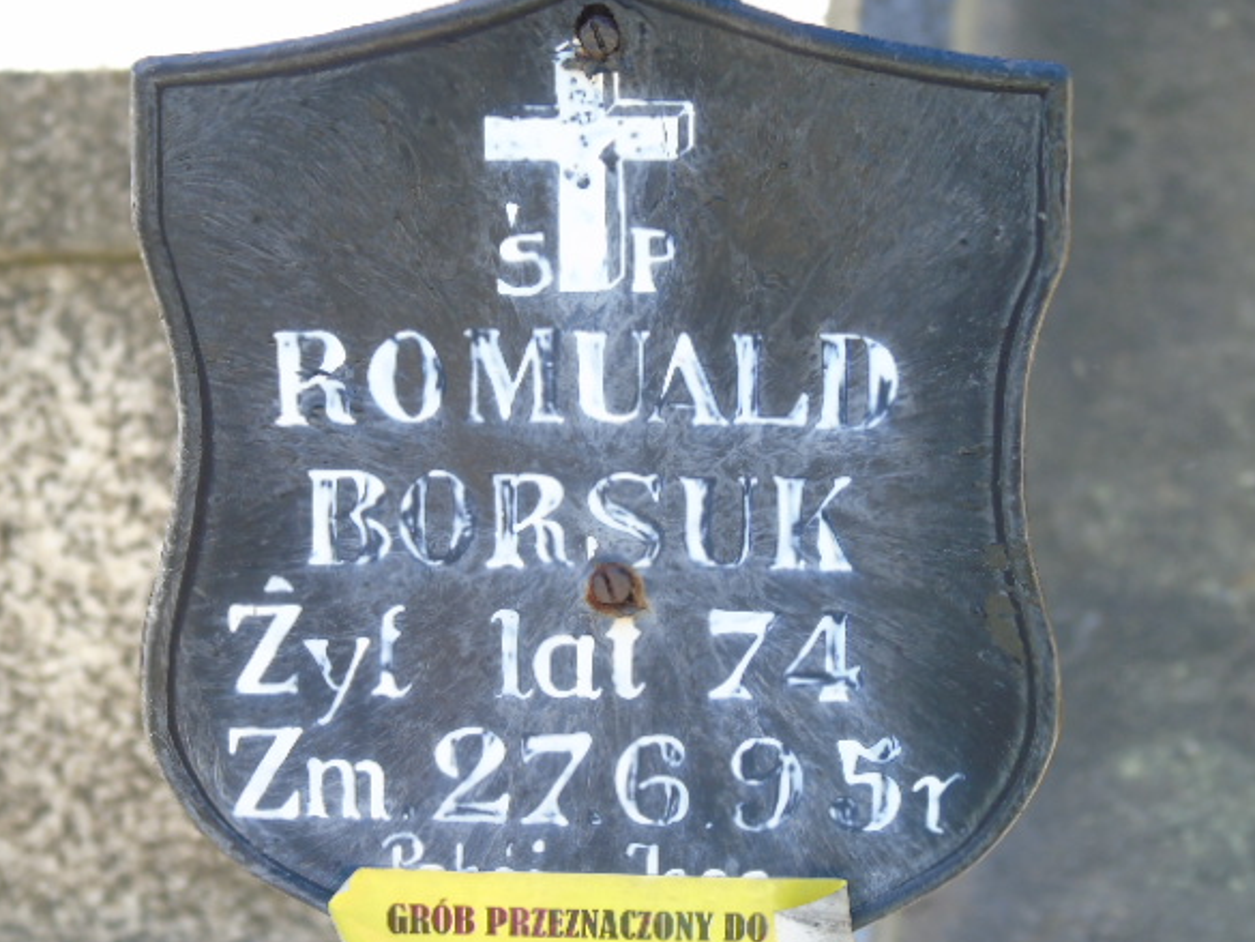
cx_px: 594
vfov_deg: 4.9
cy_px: 459
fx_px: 11024
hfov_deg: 6.5
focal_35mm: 304
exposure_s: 1/125
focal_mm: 50
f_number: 4.9
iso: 160
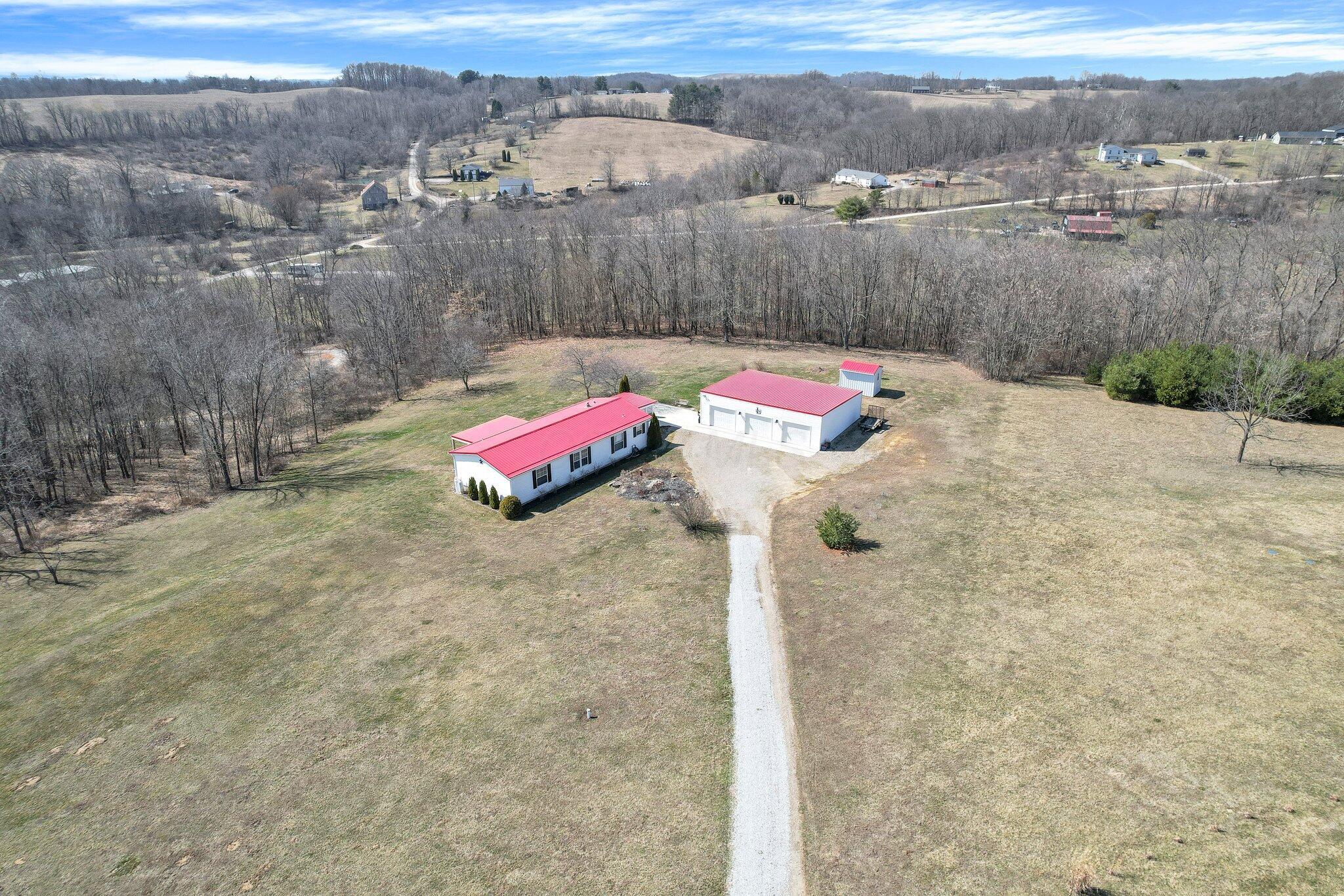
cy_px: 448
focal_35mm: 22
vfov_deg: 57.2
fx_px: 821
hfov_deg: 78.6
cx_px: 672
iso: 150
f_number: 2.8
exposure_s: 1/2000
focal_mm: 8.38
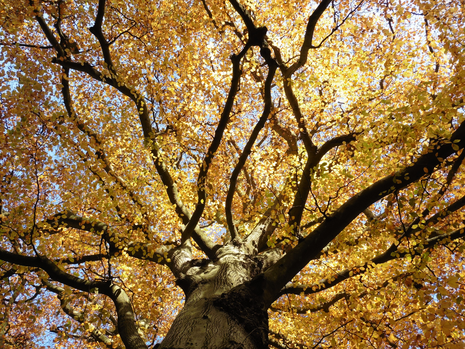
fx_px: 403
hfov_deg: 60.0
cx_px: 232
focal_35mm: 30
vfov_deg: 46.8
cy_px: 174
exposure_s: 1/125
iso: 100
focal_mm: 5.4
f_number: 4
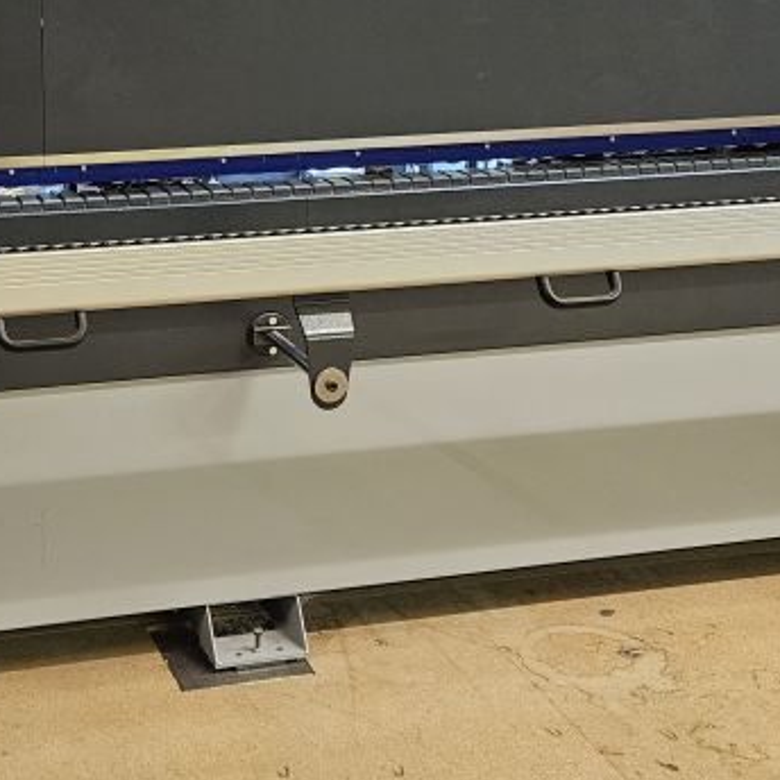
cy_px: 272
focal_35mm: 63
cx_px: 126
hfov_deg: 26.6
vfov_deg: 27.2
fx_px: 1606
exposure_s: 1/50
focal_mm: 5.4
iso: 640
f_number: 1.8
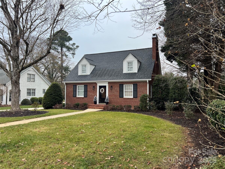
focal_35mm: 26
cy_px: 84
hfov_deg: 67.3
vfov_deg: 53.1
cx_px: 112
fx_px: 169
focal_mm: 5.7
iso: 100
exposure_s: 1/121
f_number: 1.5
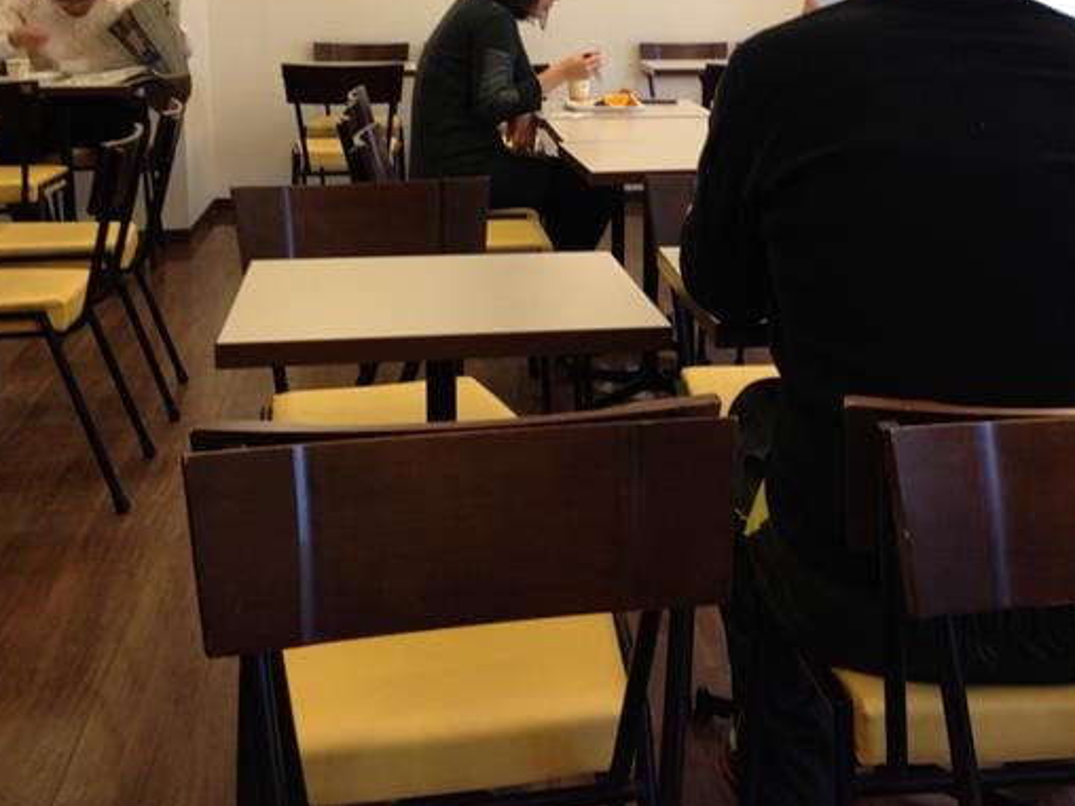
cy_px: 199
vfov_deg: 27.6
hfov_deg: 36.4
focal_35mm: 52
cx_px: 730
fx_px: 1615
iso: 64
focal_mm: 4.13
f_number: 2.4
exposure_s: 1/20
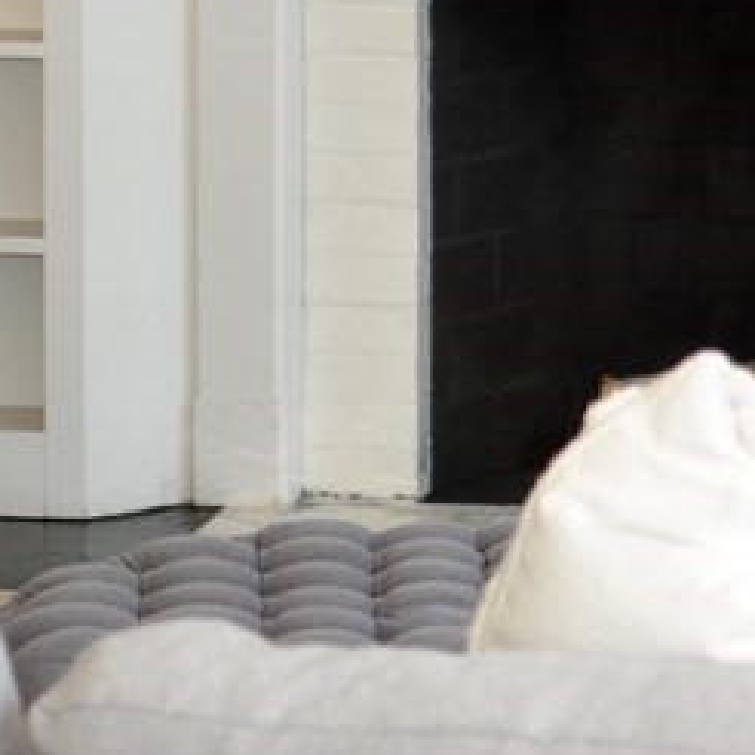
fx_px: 4584
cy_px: -221
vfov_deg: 9.3
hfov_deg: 9.3
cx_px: 927
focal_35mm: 186
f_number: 2.5
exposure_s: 1/80
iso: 400
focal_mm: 35
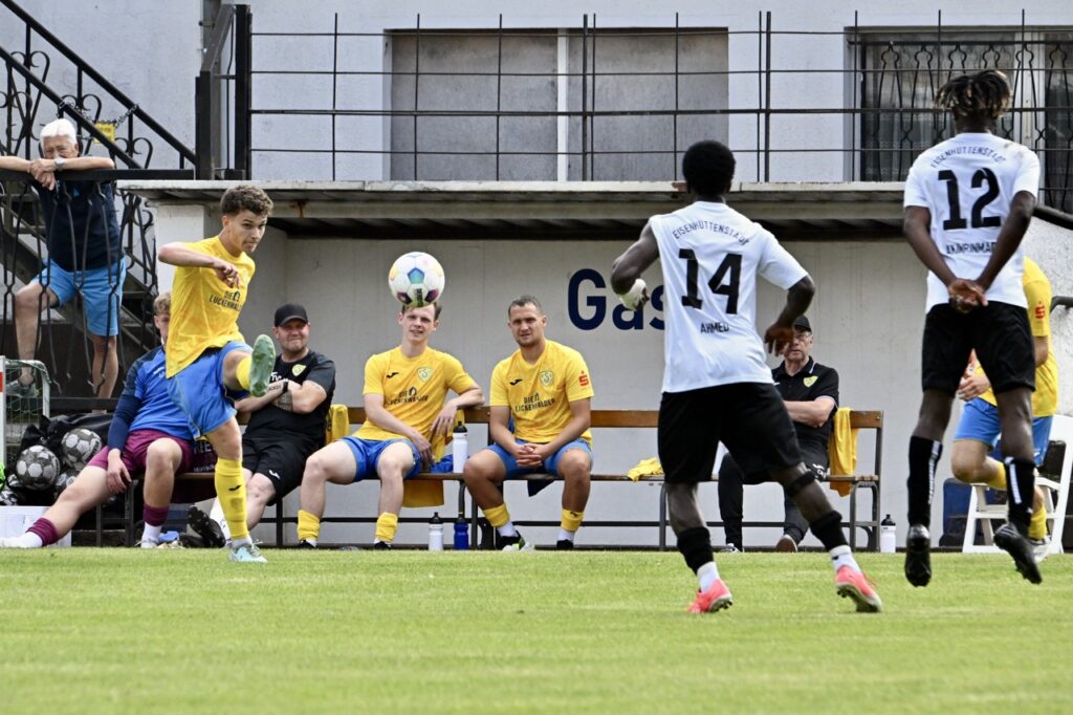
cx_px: 536
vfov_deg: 3.8
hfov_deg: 5.7
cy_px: 358
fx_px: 10726
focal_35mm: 360
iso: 3200
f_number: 9
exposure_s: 1/1600
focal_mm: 360
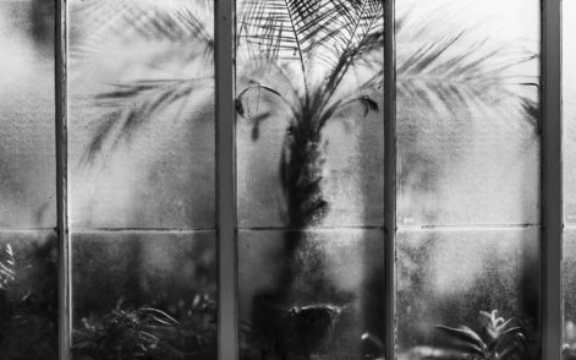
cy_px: 106
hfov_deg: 40.3
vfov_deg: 25.6
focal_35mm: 50
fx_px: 785
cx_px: 303
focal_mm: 35
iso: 200
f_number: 8
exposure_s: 1/250
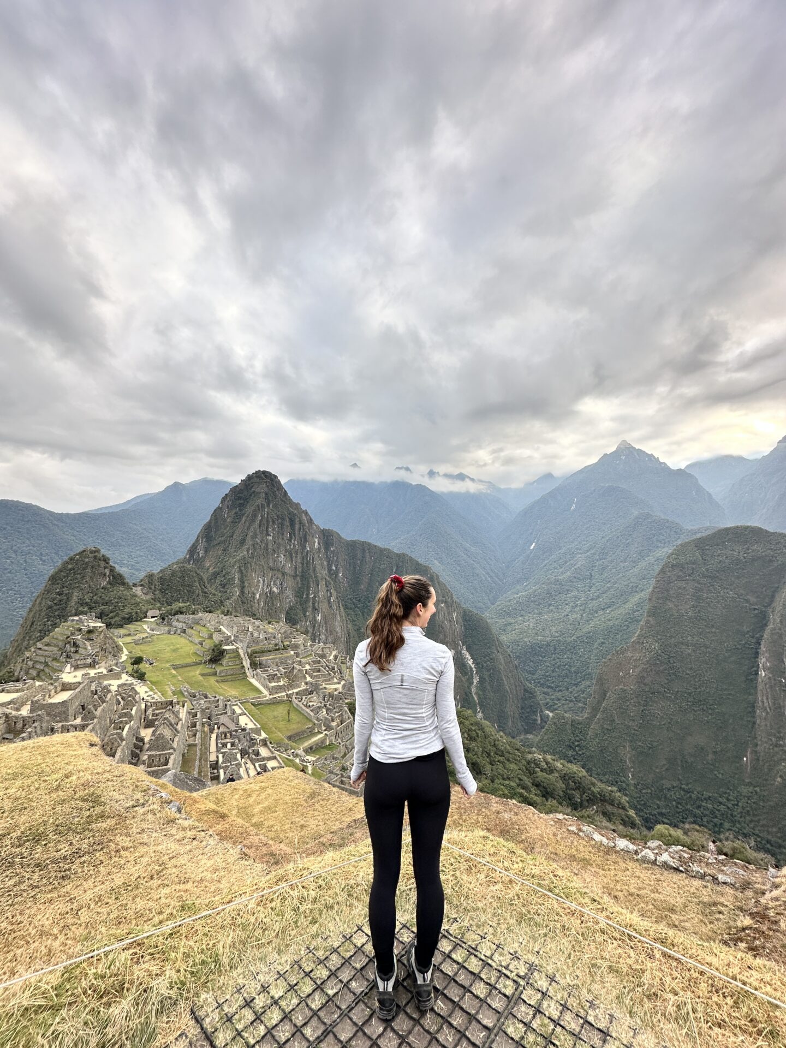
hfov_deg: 85.7
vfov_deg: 102.1
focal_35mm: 14
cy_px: 524
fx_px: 424
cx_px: 393
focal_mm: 2.22
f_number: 2.2
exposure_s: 1/188
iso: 40
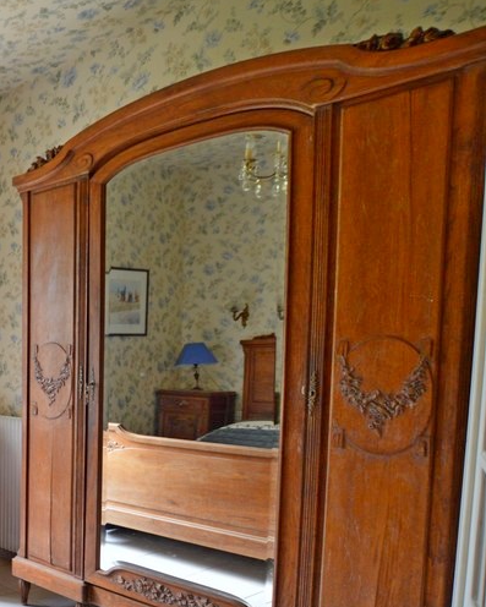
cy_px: 399
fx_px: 611
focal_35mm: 34
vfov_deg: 52.0
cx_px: -247
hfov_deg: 28.2
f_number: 4
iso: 400
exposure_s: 1/60
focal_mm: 10
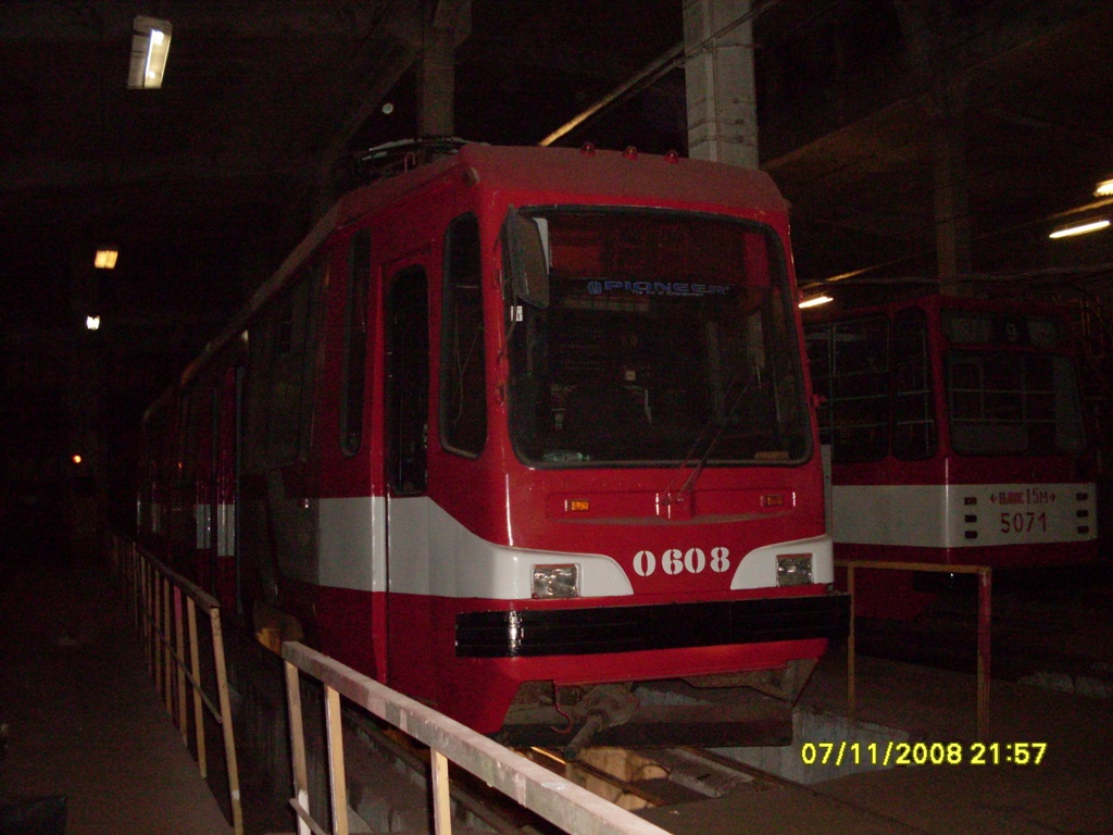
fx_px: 1222
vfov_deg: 37.7
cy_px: 418
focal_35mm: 38
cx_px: 556
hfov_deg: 49.0
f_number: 2.8
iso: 240
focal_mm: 6.3
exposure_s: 1/45
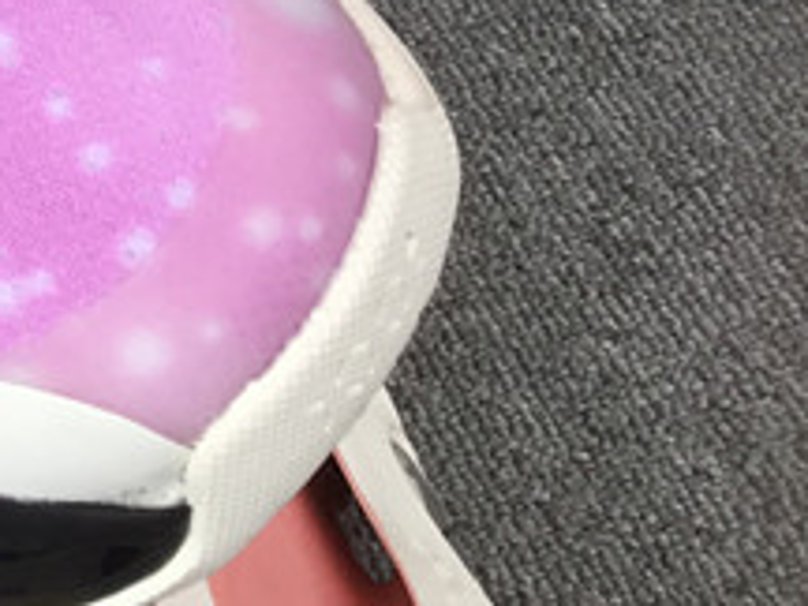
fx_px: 3011
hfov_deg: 13.4
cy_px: -316
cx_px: -729
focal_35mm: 129
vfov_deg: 11.0
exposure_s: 1/100
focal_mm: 3.3
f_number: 2.4
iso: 32
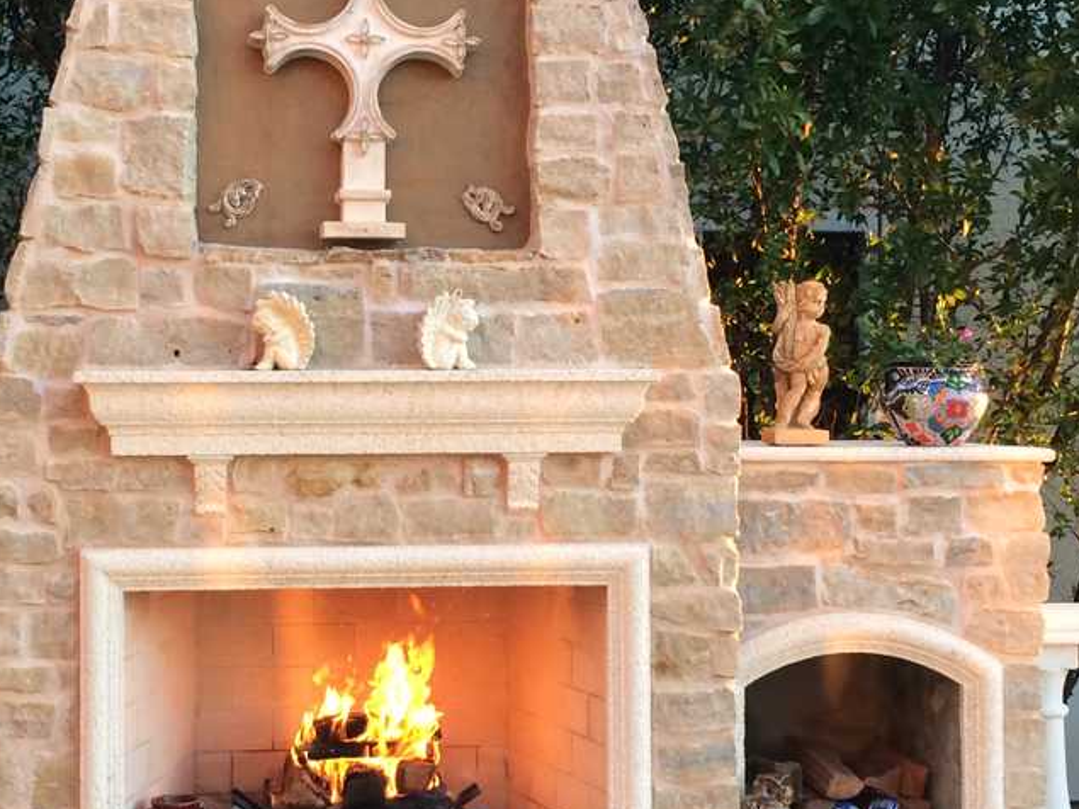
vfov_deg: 23.3
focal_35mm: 63
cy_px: 403
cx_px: 426
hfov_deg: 30.6
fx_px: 1963
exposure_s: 1/40
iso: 40
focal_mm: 4.12
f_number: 2.2
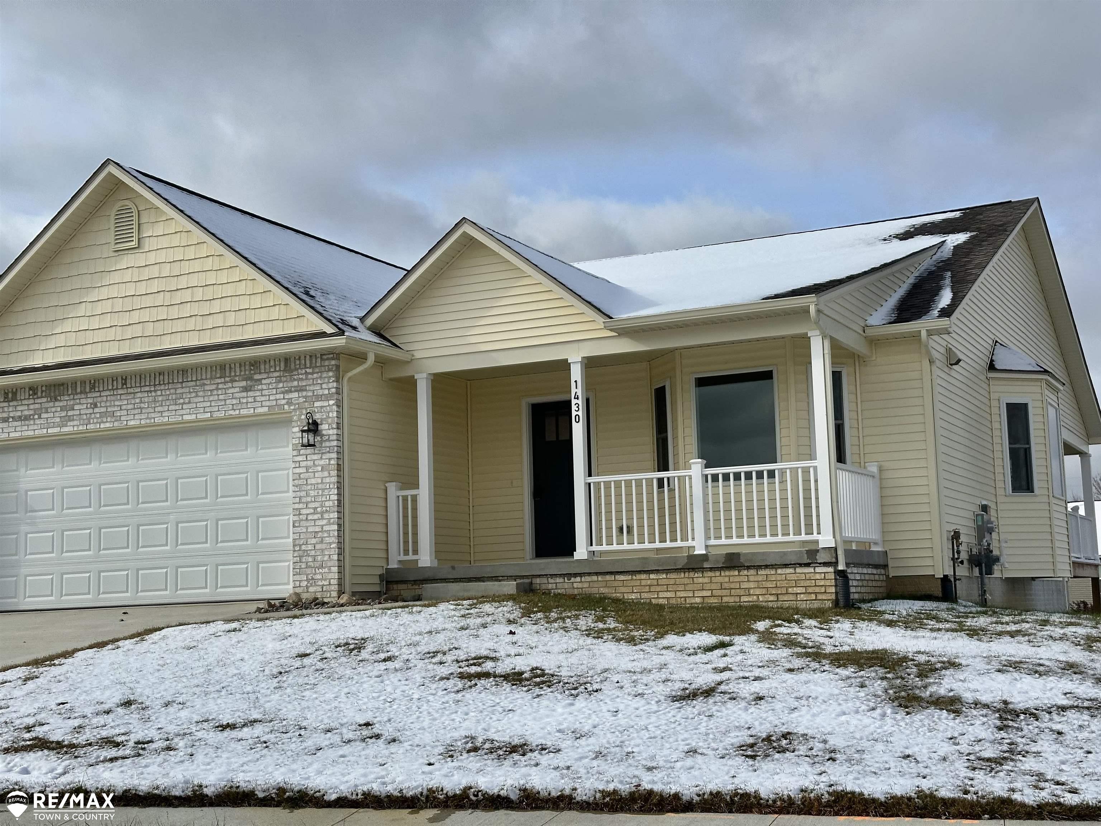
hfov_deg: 39.7
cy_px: 413
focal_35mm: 48
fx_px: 1527
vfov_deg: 30.3
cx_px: 550
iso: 64
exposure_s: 1/6211
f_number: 1.78
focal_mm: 6.86
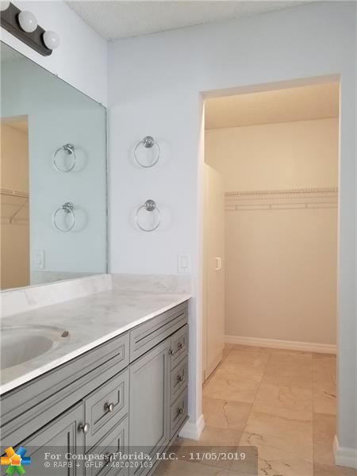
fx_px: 358
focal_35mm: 26
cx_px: 178
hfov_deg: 53.1
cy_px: 238
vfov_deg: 67.3
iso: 160
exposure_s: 1/40
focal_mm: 4.25
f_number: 1.7
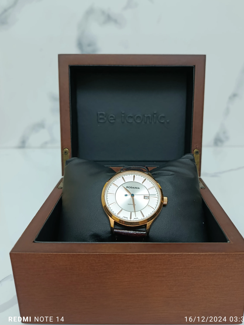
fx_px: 244
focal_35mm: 26
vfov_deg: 67.3
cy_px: 157
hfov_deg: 53.0
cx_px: 129
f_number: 1.7
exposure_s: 1/100
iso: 788
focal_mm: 5.24
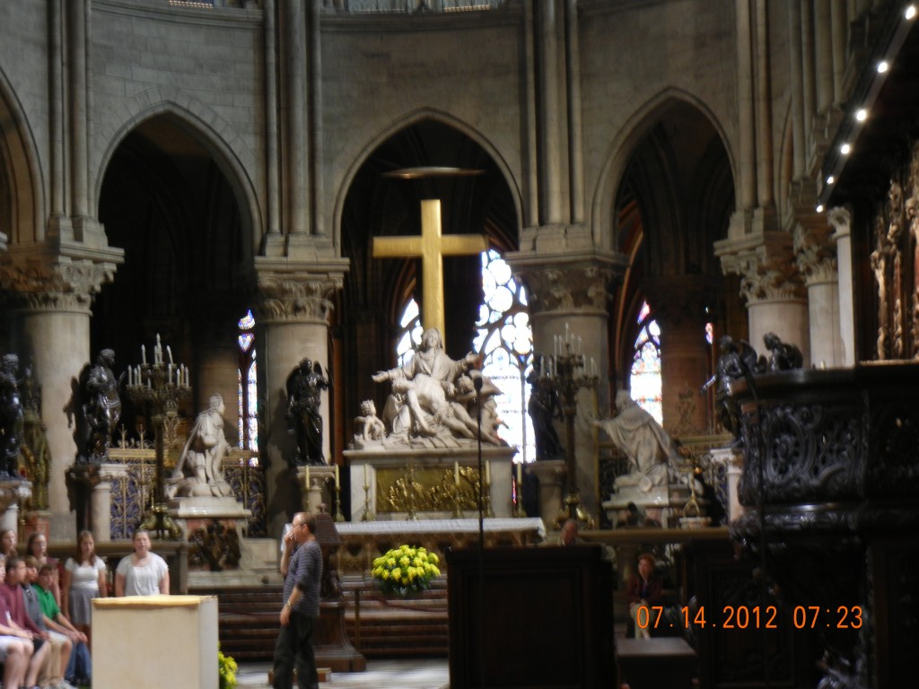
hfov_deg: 19.3
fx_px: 2708
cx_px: 460
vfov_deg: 14.5
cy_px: 344
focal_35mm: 102
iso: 200
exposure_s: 1/1.8
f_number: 4.5
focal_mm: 18.3
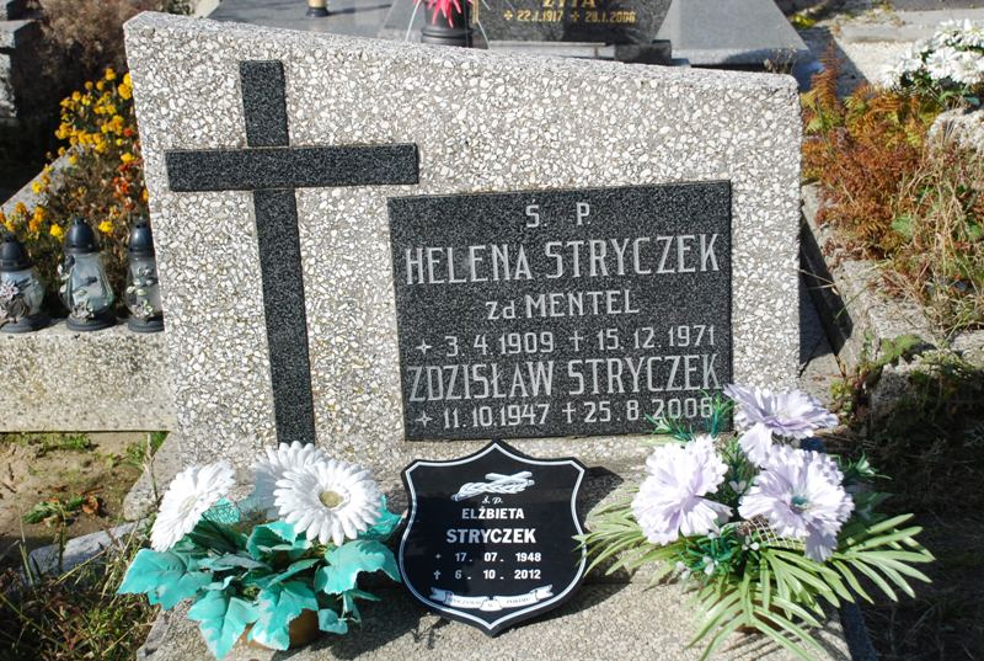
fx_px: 1643
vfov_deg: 22.7
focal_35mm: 60
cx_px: 492
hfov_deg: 33.3
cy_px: 330
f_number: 8
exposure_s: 1/1000
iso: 500
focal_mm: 40
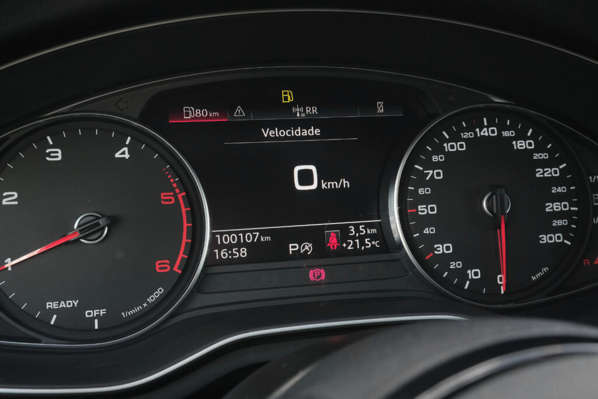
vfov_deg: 32.6
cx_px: 299
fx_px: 681
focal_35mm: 41
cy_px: 200
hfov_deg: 47.4
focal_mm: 27.1
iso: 2000
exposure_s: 1/180
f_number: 8
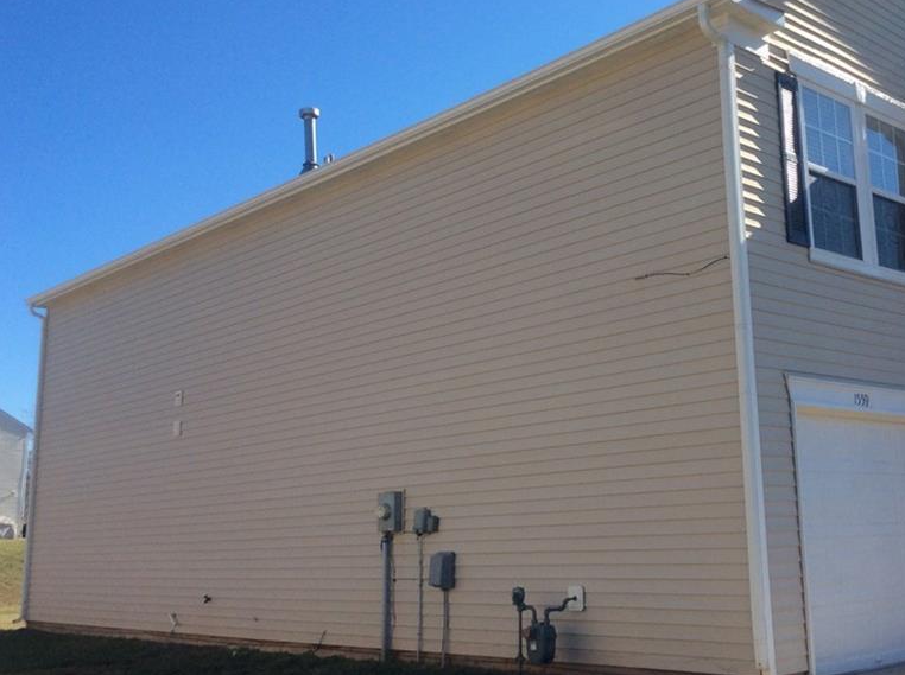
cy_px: 295
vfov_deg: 33.5
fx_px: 1122
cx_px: 588
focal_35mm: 43
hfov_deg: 43.4
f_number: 2.4
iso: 32
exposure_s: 1/1059
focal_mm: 3.3
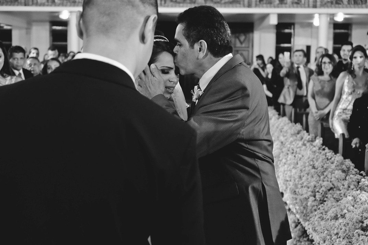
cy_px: 122
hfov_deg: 36.2
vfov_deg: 24.6
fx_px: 562
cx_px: 173
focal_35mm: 55
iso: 4000
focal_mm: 32.9
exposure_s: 1/100
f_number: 3.6
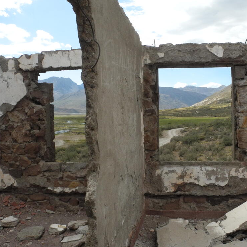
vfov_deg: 48.5
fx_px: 274
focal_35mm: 34
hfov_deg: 48.1
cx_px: 150
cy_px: 124
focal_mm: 6
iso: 400
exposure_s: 1/1000
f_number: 6.3
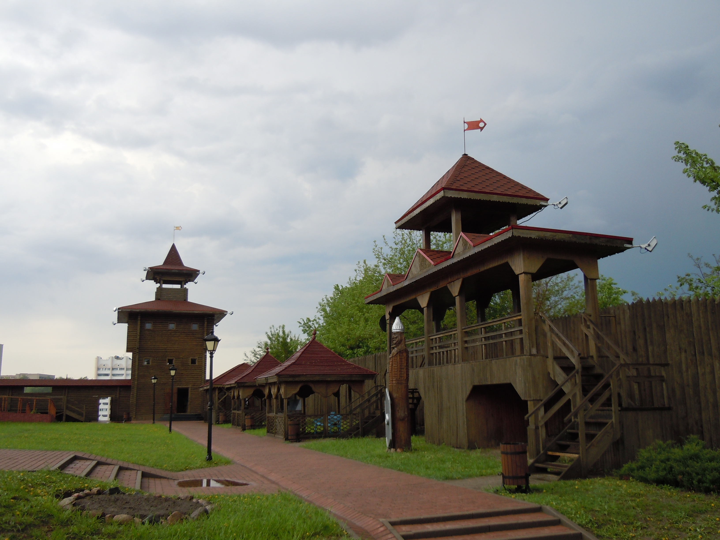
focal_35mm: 30
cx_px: 360
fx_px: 624
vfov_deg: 46.8
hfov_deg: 60.0
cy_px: 270
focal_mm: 5.4
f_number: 3.5
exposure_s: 1/400
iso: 100
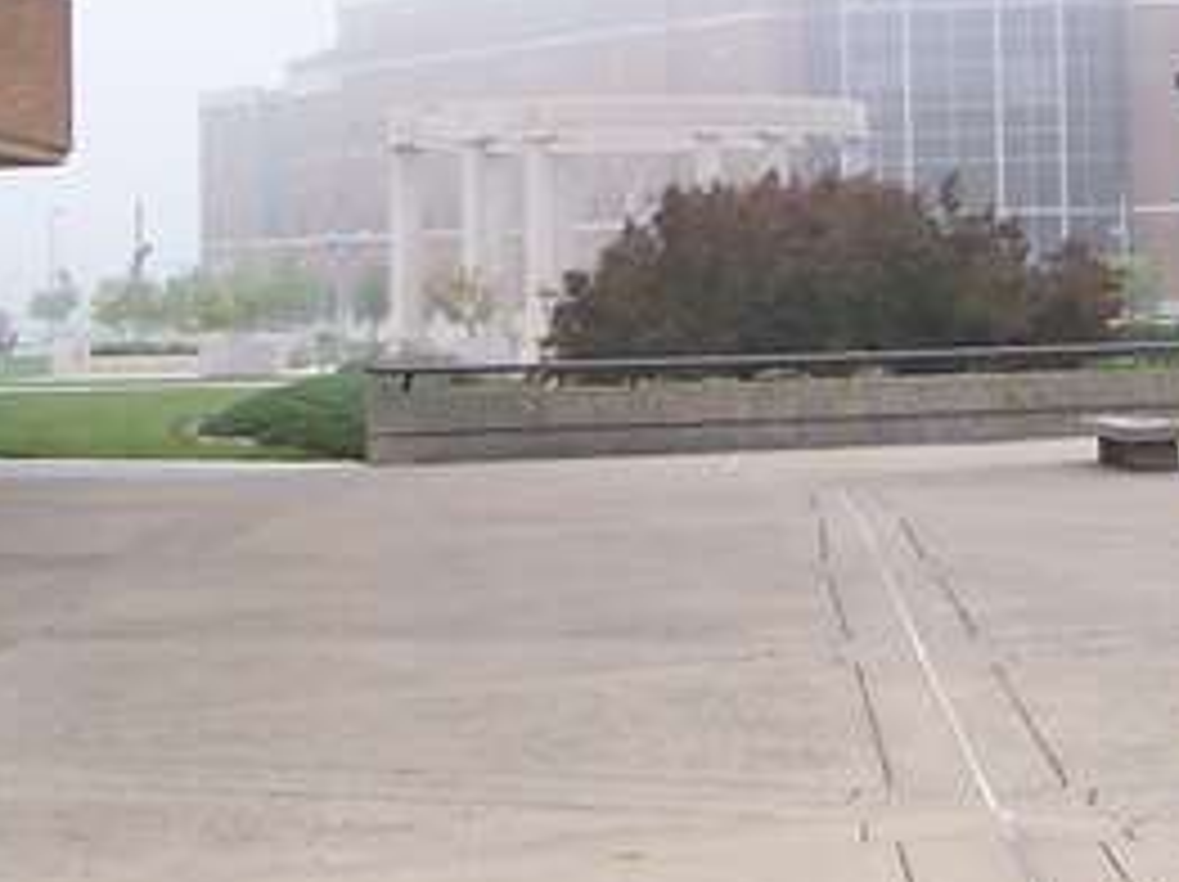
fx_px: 3845
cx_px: 882
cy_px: 68
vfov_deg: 13.0
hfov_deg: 17.3
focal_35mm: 113
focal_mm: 5.6
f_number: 2.8
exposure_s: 1/250
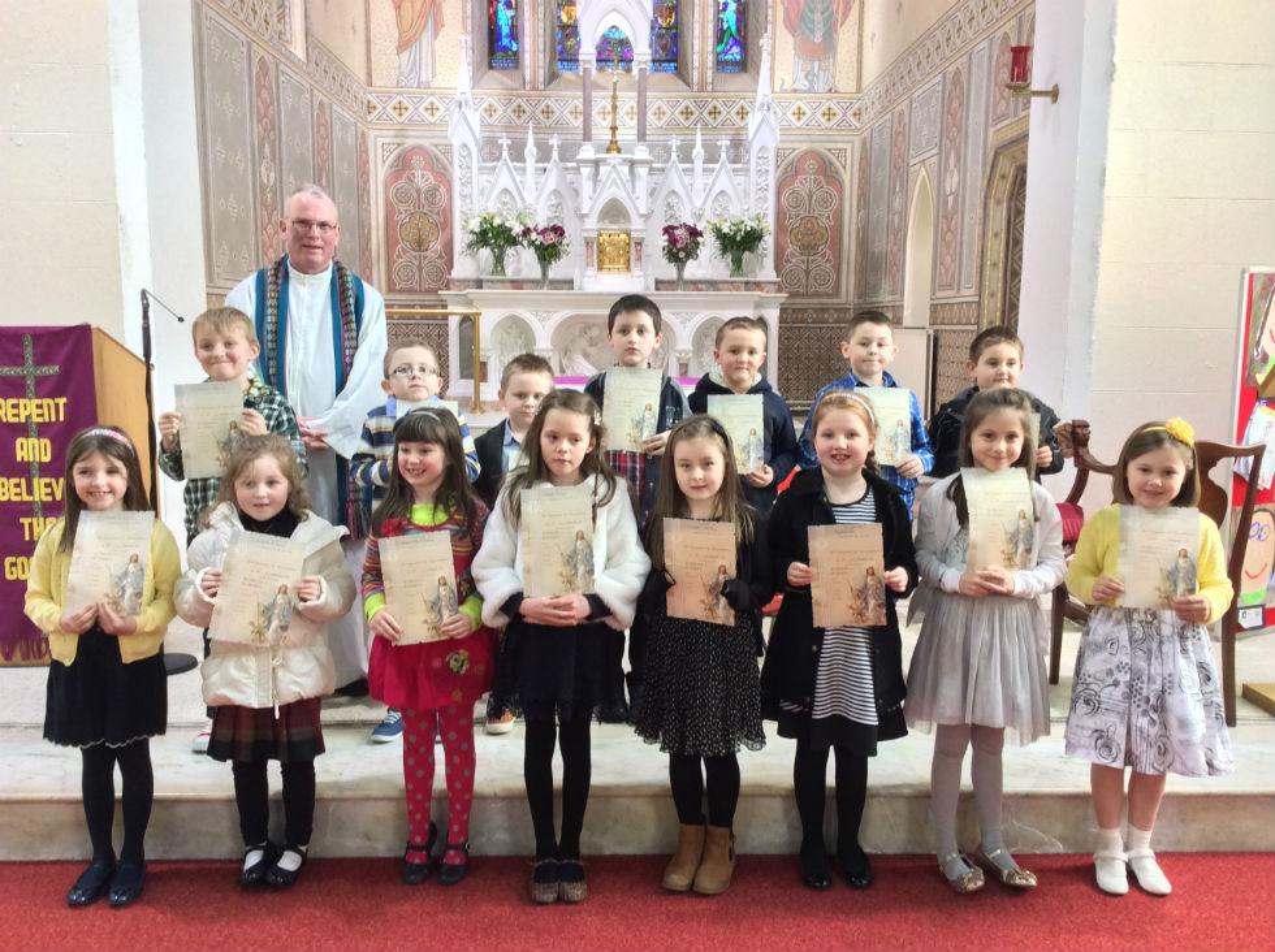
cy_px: 476
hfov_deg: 55.4
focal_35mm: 33
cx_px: 638
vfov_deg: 42.8
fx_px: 1214
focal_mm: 3.3
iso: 80
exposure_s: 1/24
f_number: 2.4
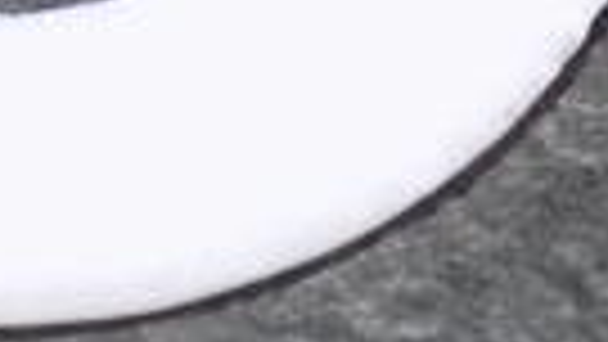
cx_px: 2
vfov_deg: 2.7
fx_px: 7127
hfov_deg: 4.9
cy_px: -196
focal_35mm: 442
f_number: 4.8
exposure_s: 1/30
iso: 200
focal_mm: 20.9
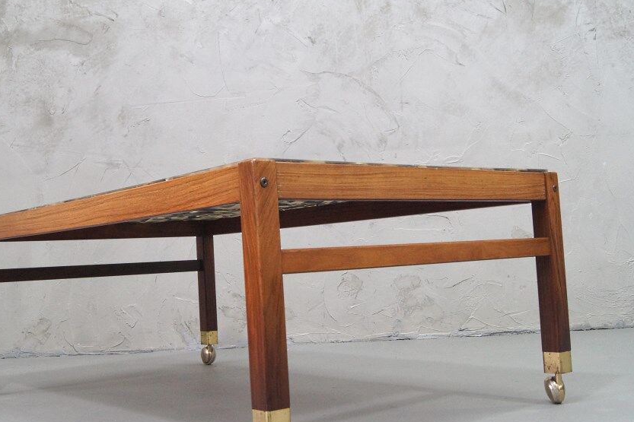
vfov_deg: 29.8
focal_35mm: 45
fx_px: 792
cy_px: 189
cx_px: 252
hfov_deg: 43.4
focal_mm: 20
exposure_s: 1/13
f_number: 8
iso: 800
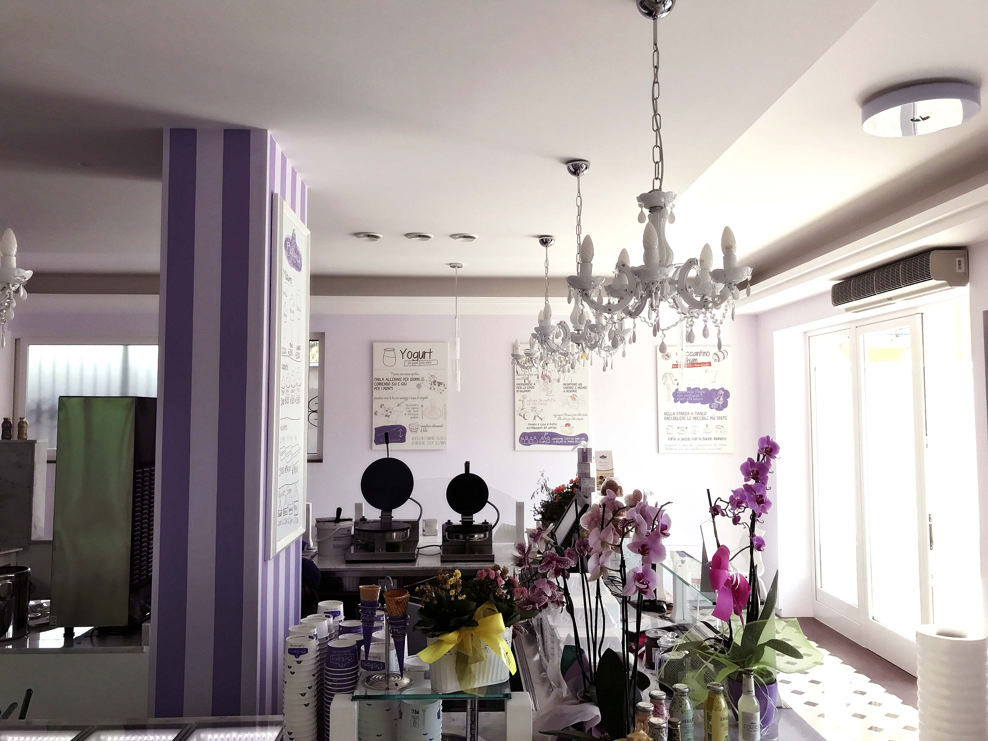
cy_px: 370
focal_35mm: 28
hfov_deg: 63.4
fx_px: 799
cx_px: 494
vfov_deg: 49.7
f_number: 1.8
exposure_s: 1/353
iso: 20
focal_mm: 3.99
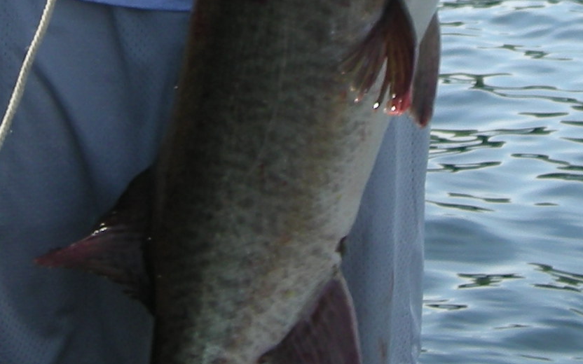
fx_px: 2177
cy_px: -215
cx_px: 364
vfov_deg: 9.3
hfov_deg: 15.2
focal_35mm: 137
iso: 50
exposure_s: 1/127
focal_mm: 5.7
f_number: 5.7
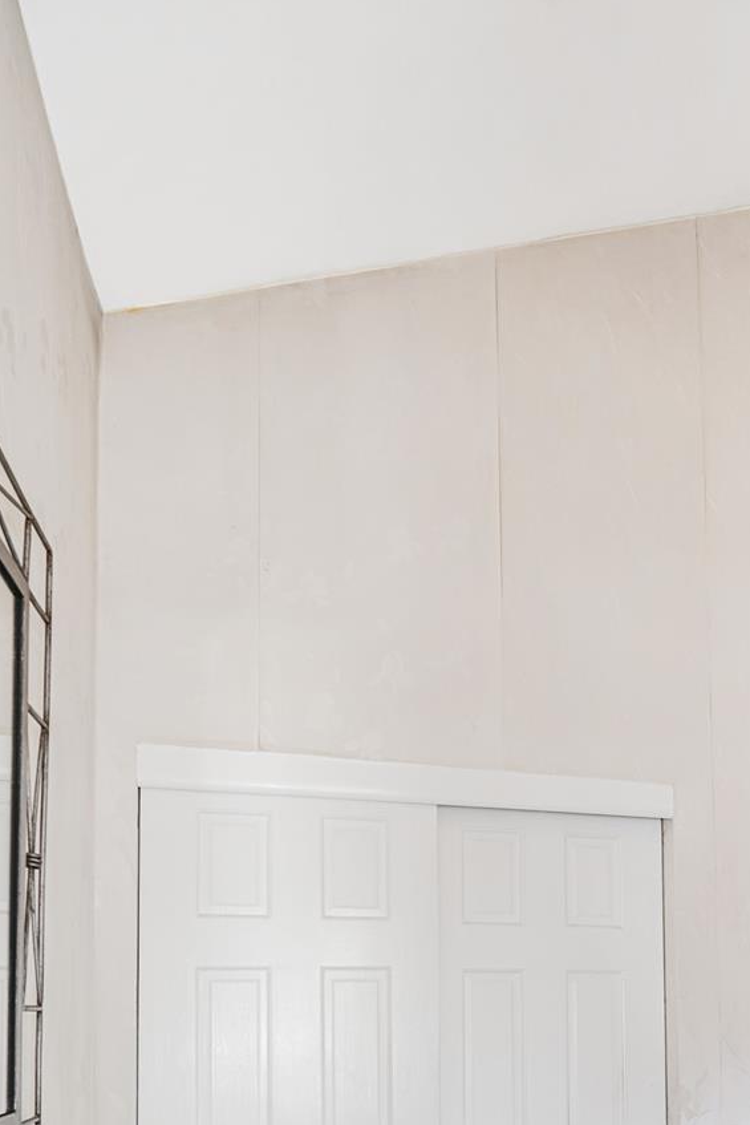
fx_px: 906
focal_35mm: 29
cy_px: 970
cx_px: 547
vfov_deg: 56.7
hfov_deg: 43.8
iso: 125
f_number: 4
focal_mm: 16
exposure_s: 1/30
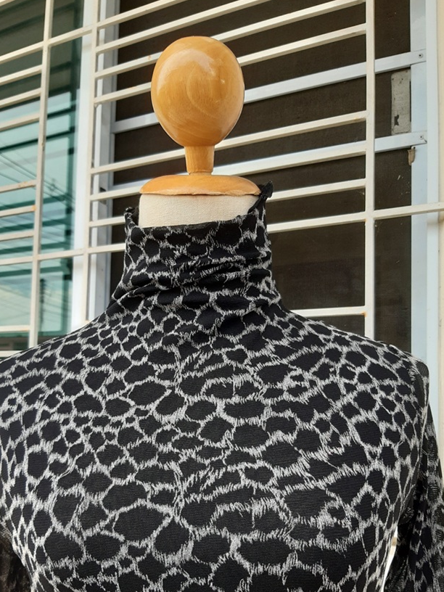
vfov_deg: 54.9
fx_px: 564
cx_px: 193
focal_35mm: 33
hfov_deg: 42.9
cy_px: 356
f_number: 1.7
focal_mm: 3.92
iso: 40
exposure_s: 1/216
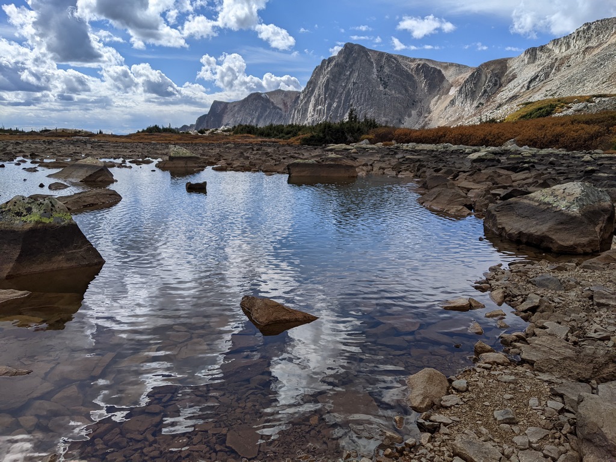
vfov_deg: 51.4
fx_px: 480
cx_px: 308
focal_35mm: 27
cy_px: 231
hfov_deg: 65.3
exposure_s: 1/7812
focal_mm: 4.44
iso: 58
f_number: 1.8
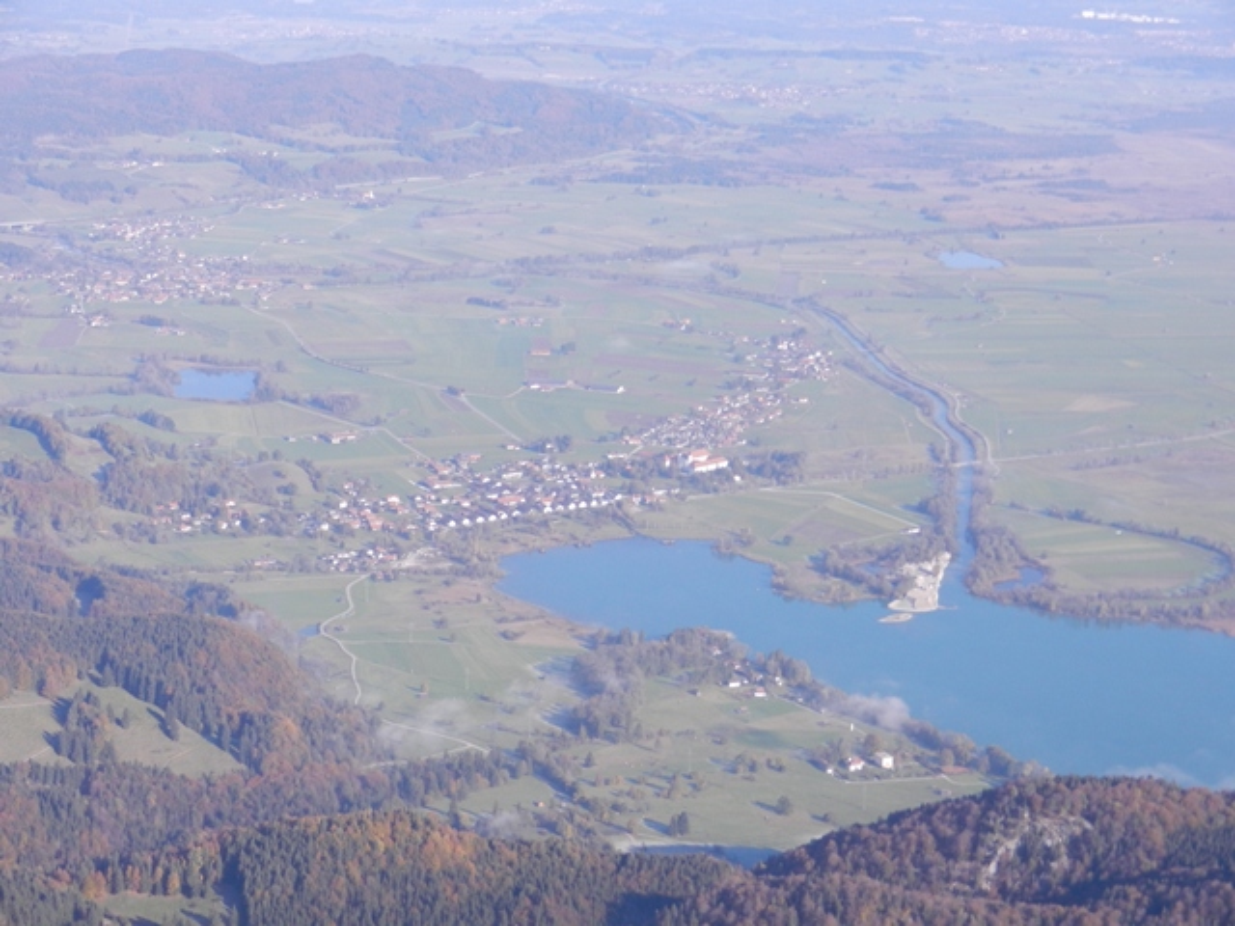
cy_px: 463
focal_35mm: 78
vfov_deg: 18.9
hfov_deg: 25.0
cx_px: 618
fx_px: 2783
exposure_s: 1/500
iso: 160
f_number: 4.8
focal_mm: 14.1
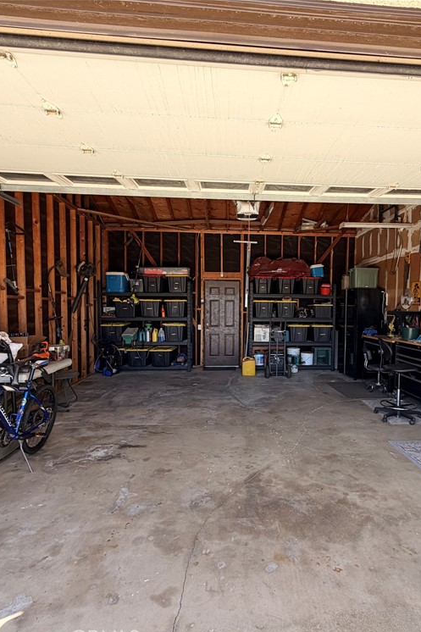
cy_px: 324
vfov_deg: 84.0
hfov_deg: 61.3
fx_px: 351
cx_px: 255
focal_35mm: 20
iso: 40
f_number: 2.2
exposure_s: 1/174
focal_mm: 2.22
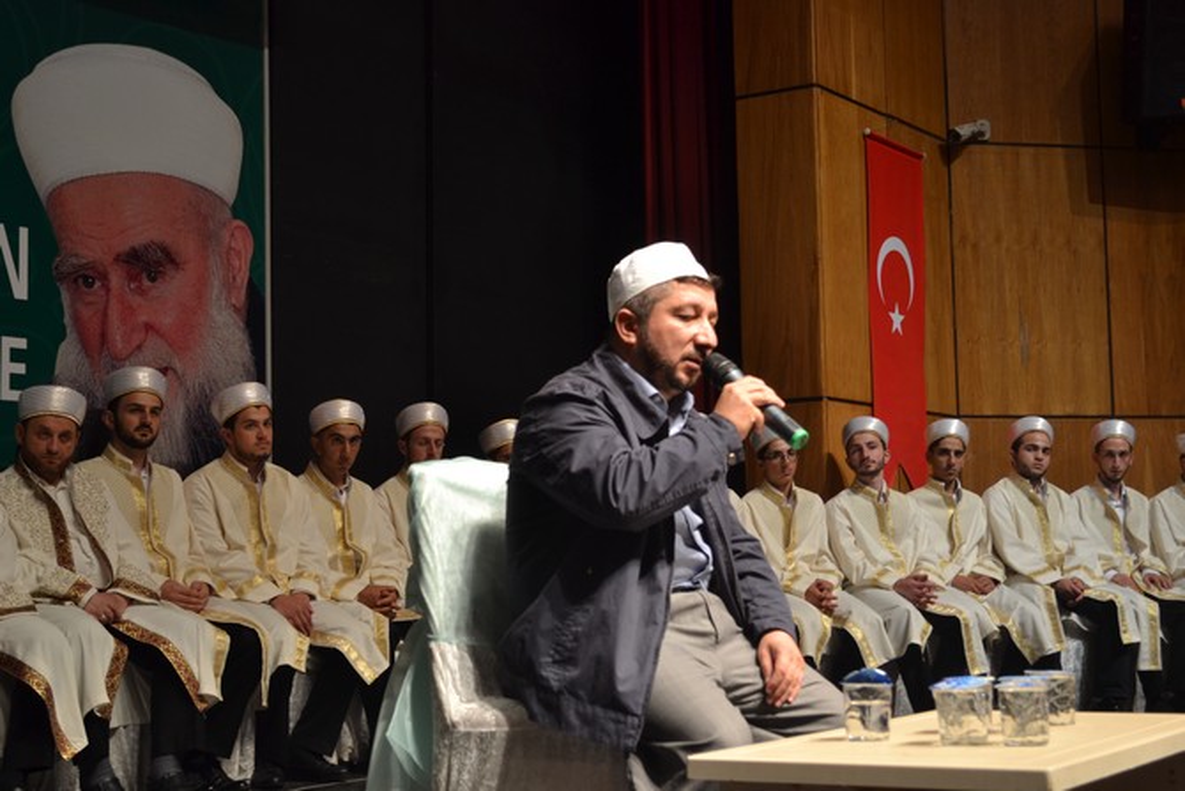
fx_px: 1778
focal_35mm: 54
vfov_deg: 25.1
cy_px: 396
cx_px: 592
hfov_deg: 36.9
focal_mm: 36
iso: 400
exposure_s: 1/30
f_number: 5
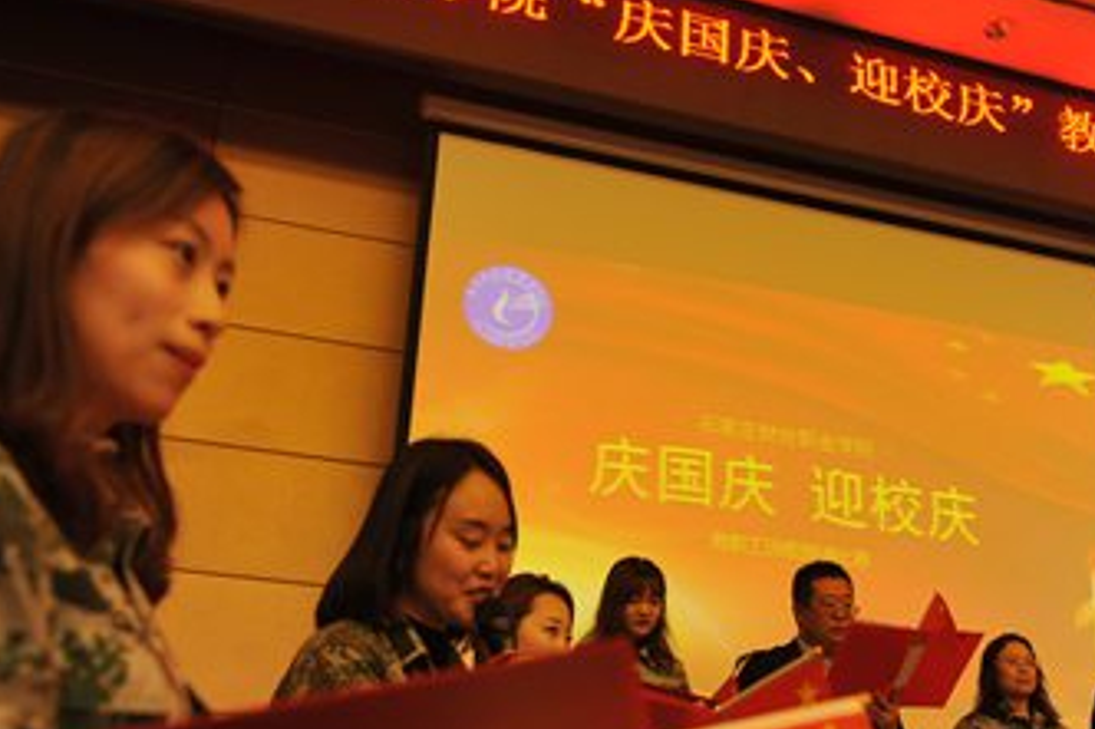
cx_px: 660
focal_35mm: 39
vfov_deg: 34.1
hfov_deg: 49.3
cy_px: 411
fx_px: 1186
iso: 800
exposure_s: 1/60
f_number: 2.8
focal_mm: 24
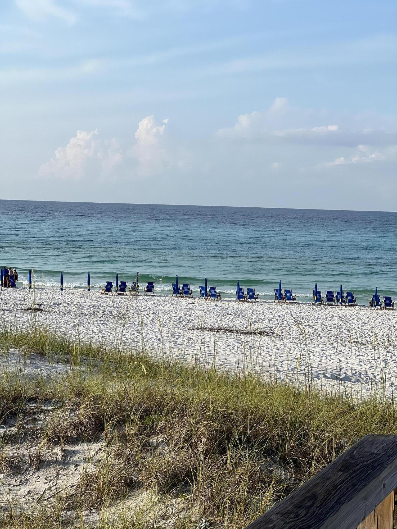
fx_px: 1177
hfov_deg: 19.1
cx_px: 198
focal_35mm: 77
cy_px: 264
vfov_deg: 25.3
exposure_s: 1/889
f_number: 2.8
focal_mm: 9
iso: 32
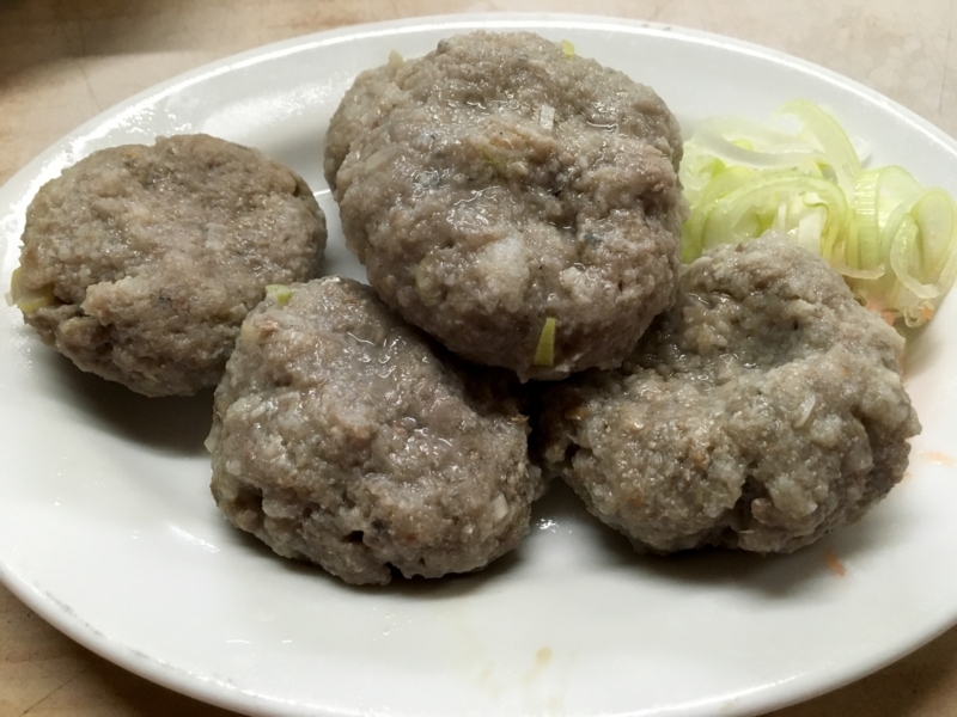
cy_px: 358
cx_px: 478
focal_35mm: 29
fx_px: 802
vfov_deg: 48.2
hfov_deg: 61.7
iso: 250
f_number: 2.2
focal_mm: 4.15
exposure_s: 1/33
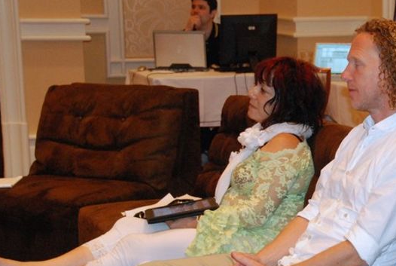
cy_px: 198
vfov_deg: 12.0
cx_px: 336
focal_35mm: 114
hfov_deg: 17.7
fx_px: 1256
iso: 1600
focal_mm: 40
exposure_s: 1/60
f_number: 5.6
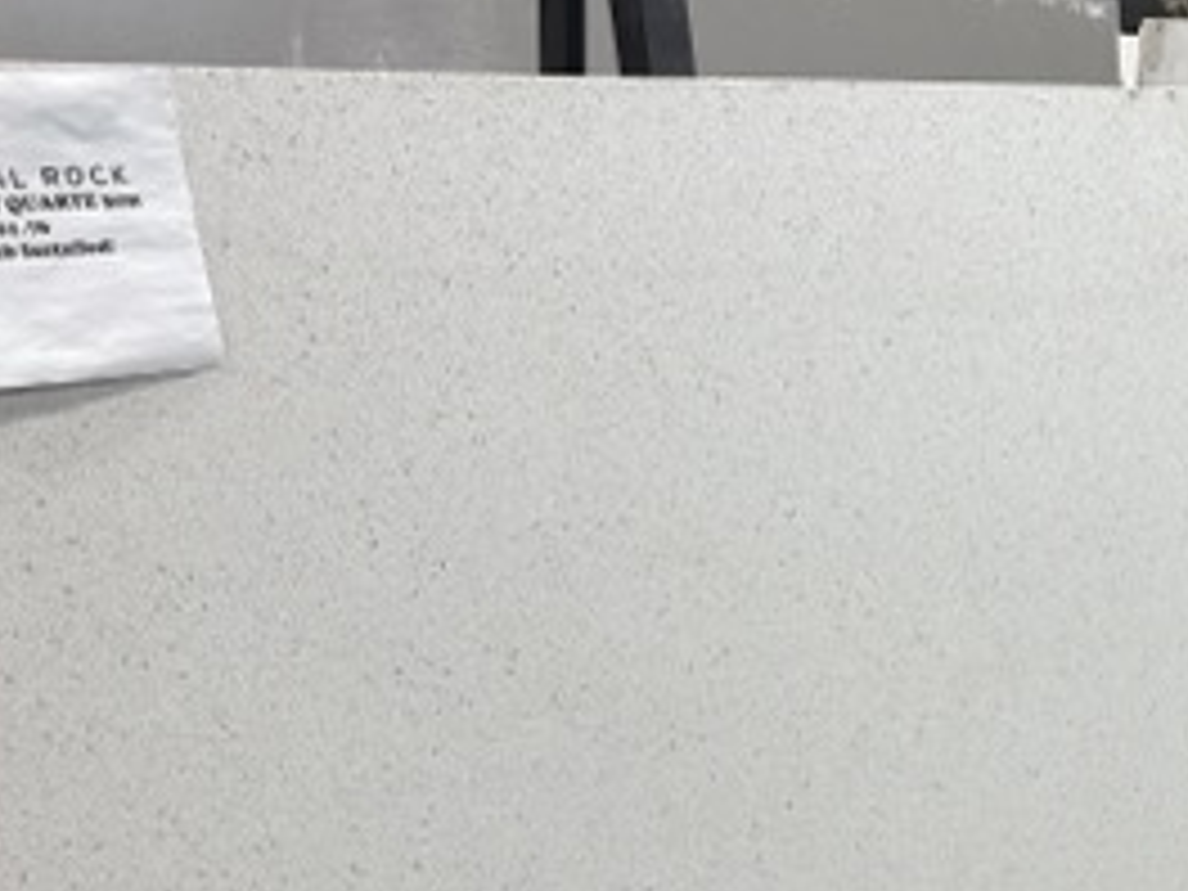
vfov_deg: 22.5
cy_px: 860
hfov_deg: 29.5
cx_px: 1066
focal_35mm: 63
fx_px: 2162
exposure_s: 1/120
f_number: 1.6
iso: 125
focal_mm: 5.96
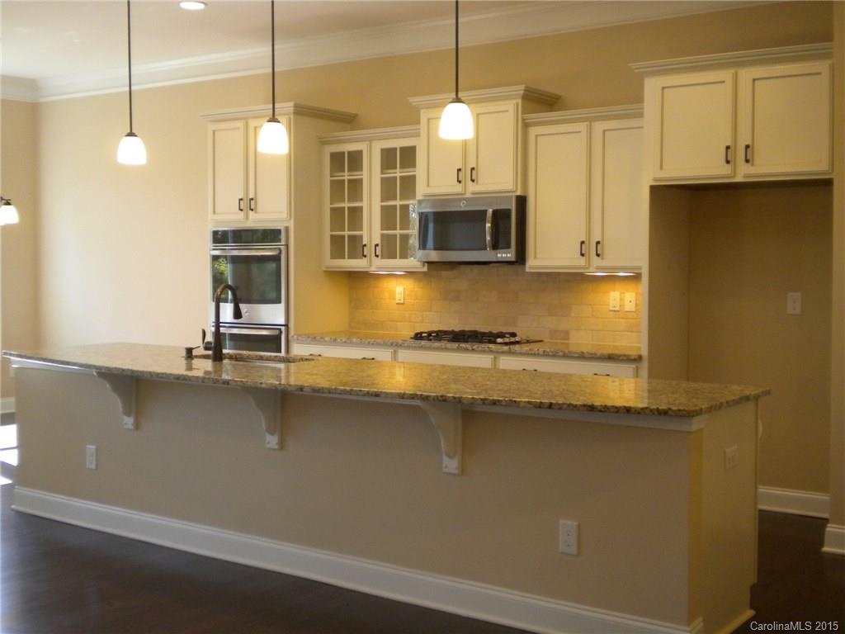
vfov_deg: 35.1
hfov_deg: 45.8
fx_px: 1001
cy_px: 317
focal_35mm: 41
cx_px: 422
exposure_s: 1/54.1
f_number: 3.5
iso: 292
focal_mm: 7.4
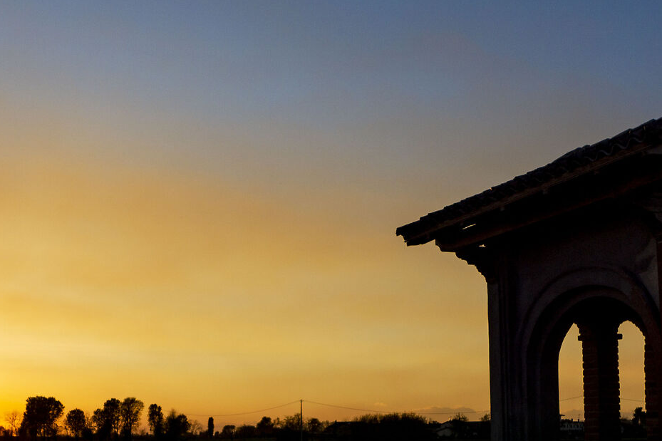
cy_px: 375
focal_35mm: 62
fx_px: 1140
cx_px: 276
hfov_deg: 32.3
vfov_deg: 21.5
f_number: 8
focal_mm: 16
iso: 100
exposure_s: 1/320
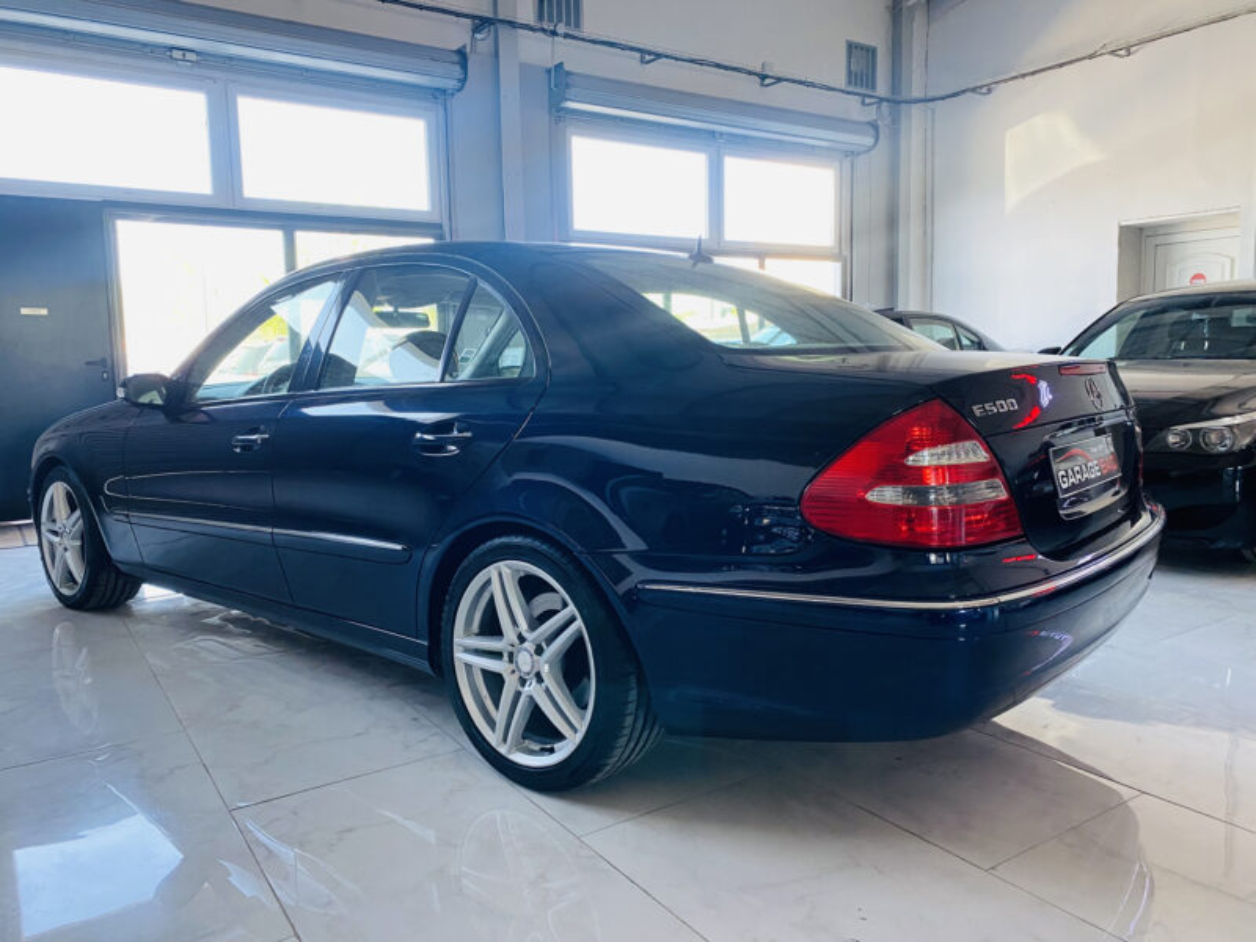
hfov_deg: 67.3
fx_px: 943
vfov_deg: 53.1
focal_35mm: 26
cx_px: 628
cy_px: 471
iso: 125
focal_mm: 4.25
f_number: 1.8
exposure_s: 1/84
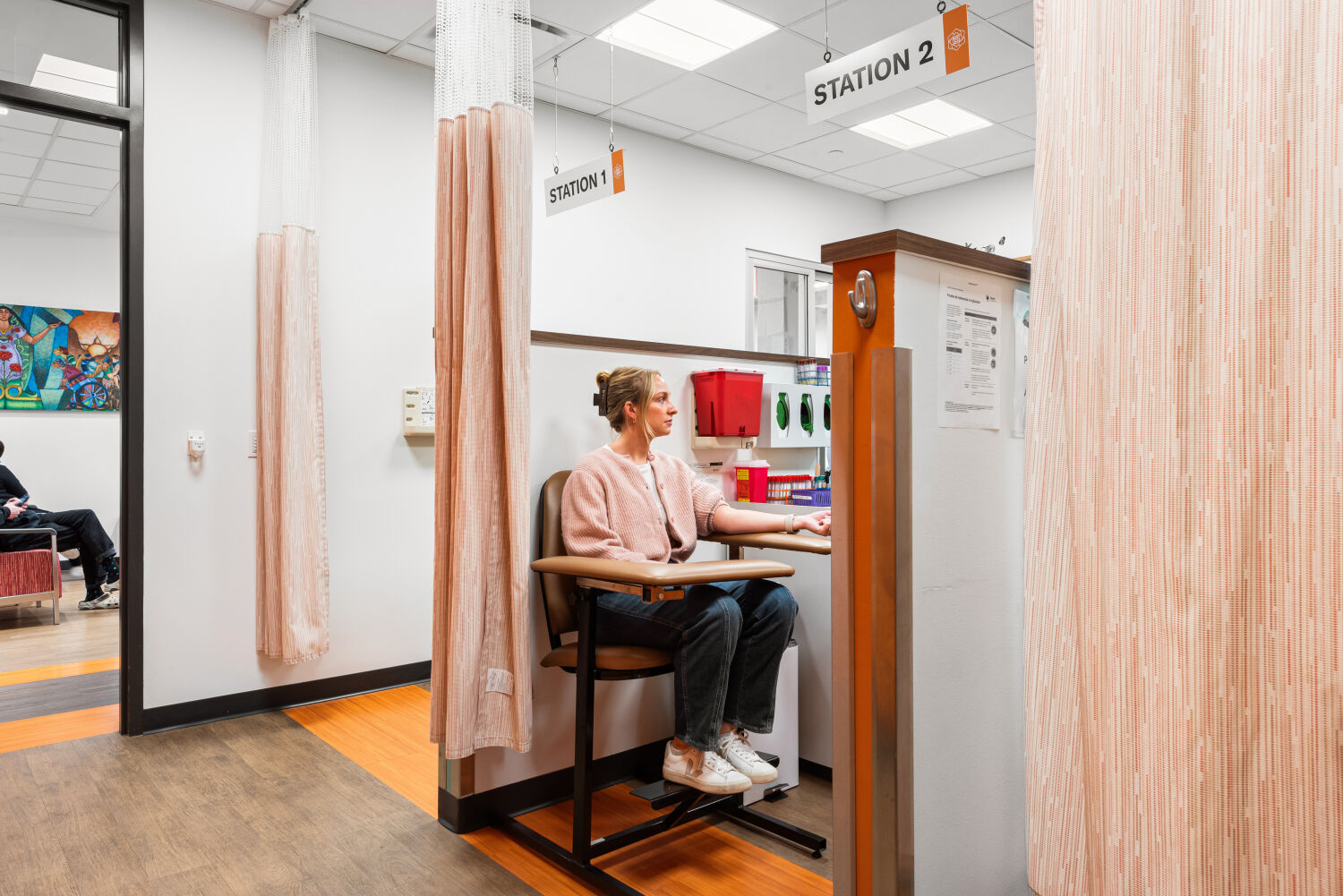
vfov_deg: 53.2
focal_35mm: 24
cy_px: 448
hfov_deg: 73.7
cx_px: 672
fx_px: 896
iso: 400
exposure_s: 1/1.25
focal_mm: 24
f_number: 11
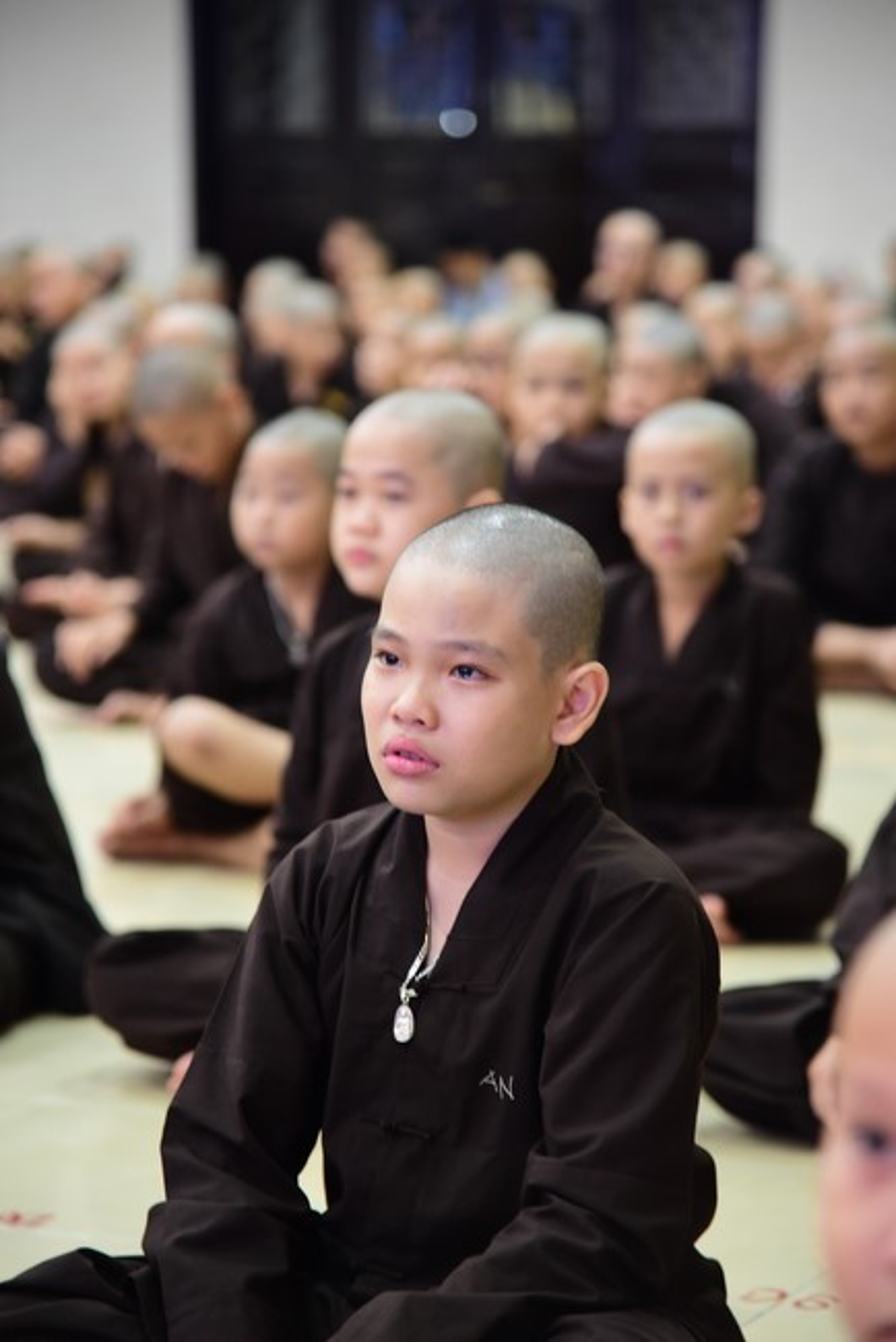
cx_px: 448
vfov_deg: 17.1
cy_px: 671
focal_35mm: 120
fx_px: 4475
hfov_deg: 11.4
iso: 2500
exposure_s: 1/30
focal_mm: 120
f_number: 4
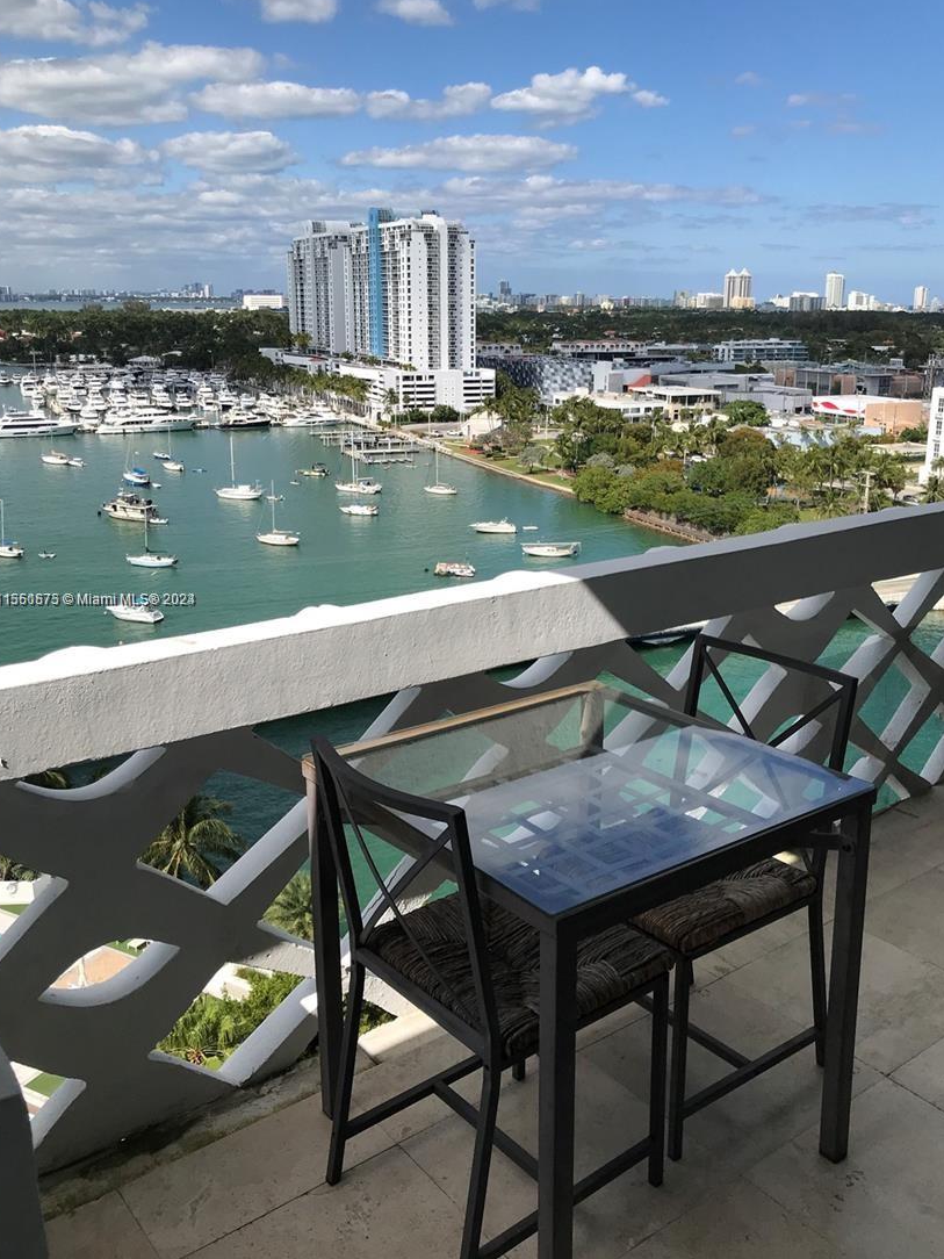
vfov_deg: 58.3
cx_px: 505
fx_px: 1127
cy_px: 600
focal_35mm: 31
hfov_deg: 45.4
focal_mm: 3.99
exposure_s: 1/2994
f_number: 1.8
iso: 20
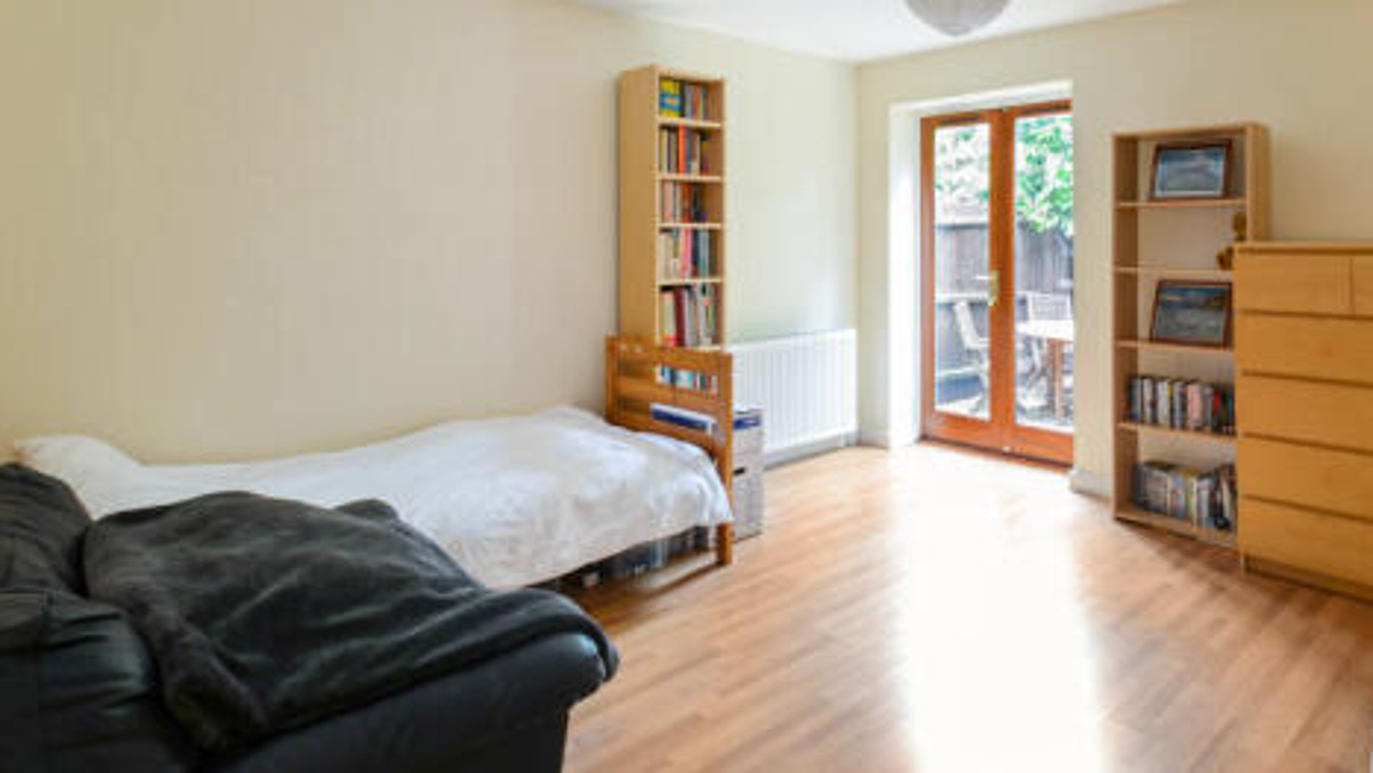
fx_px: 801
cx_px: 861
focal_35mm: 22
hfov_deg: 79.6
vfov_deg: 49.4
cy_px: 191
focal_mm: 10
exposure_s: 1
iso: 100
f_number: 8
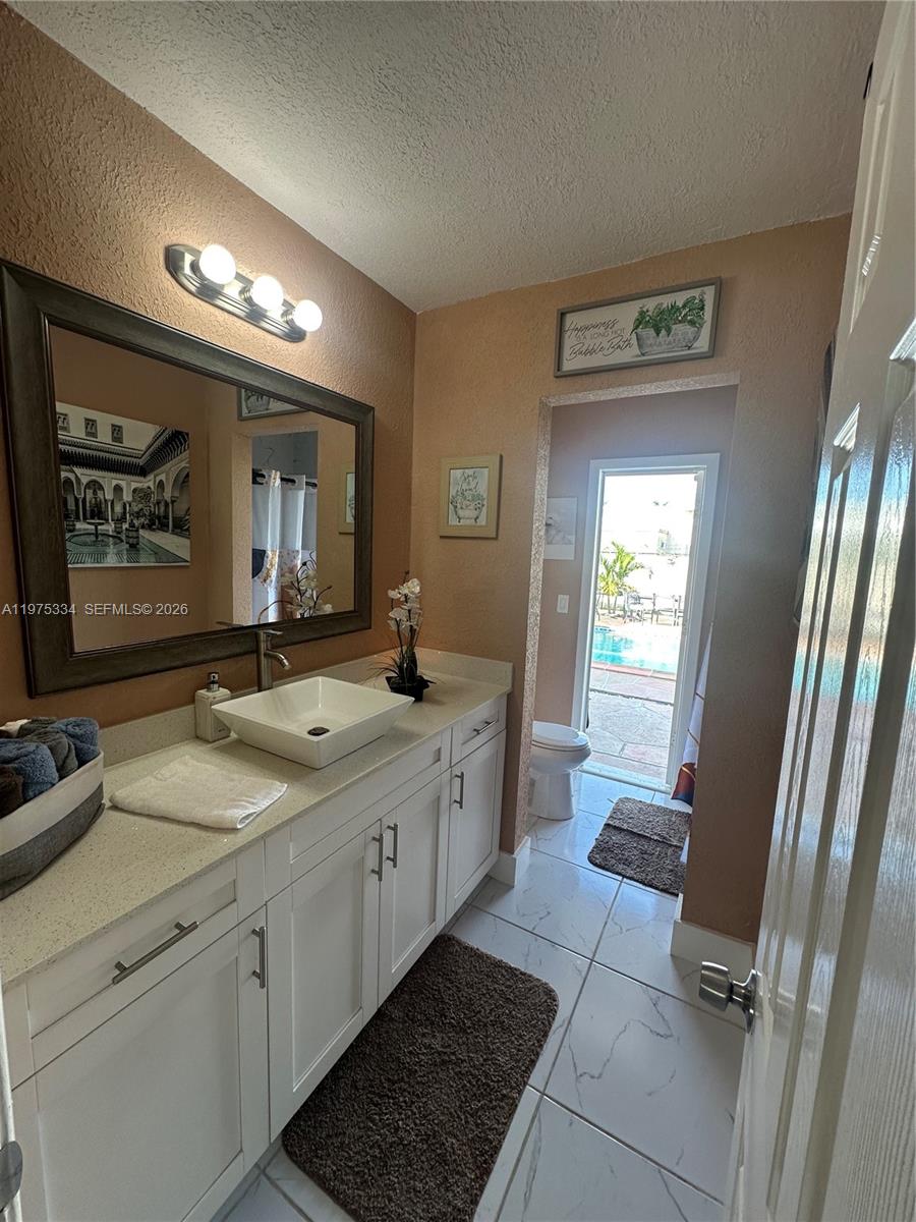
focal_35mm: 14
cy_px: 611
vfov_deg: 102.1
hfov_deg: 85.7
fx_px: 494
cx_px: 458
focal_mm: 2.22
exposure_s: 1/120
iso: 80
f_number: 2.2
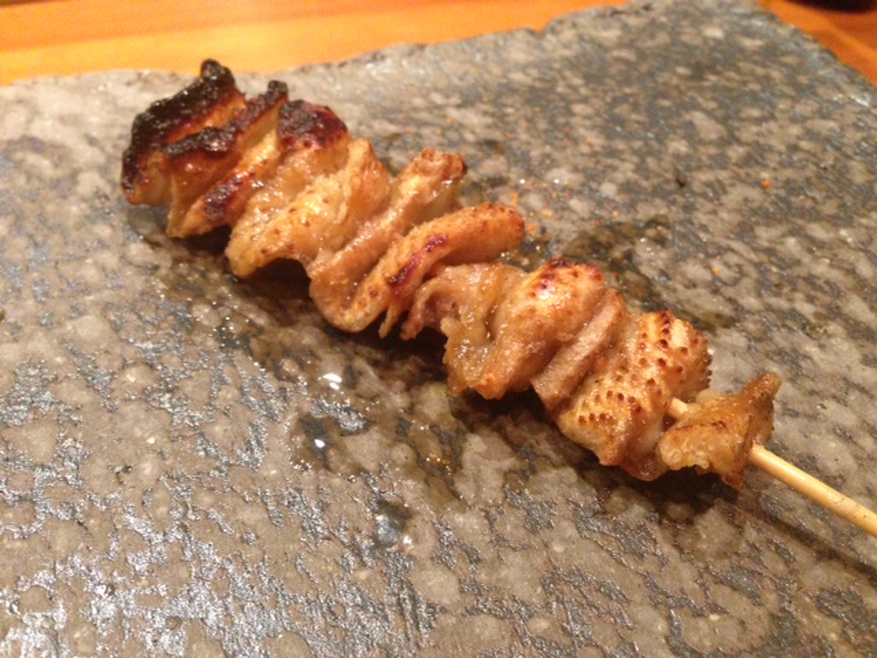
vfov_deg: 42.9
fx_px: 836
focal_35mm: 33
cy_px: 329
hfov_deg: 55.4
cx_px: 438
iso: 500
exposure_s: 1/15
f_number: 2.4
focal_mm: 4.13
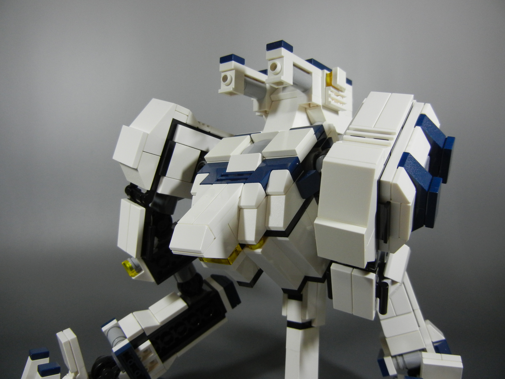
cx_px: 252
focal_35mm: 30
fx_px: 438
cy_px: 190
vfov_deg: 46.8
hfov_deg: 60.0
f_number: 3.5
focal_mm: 5.4
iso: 400
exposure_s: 1/95.2
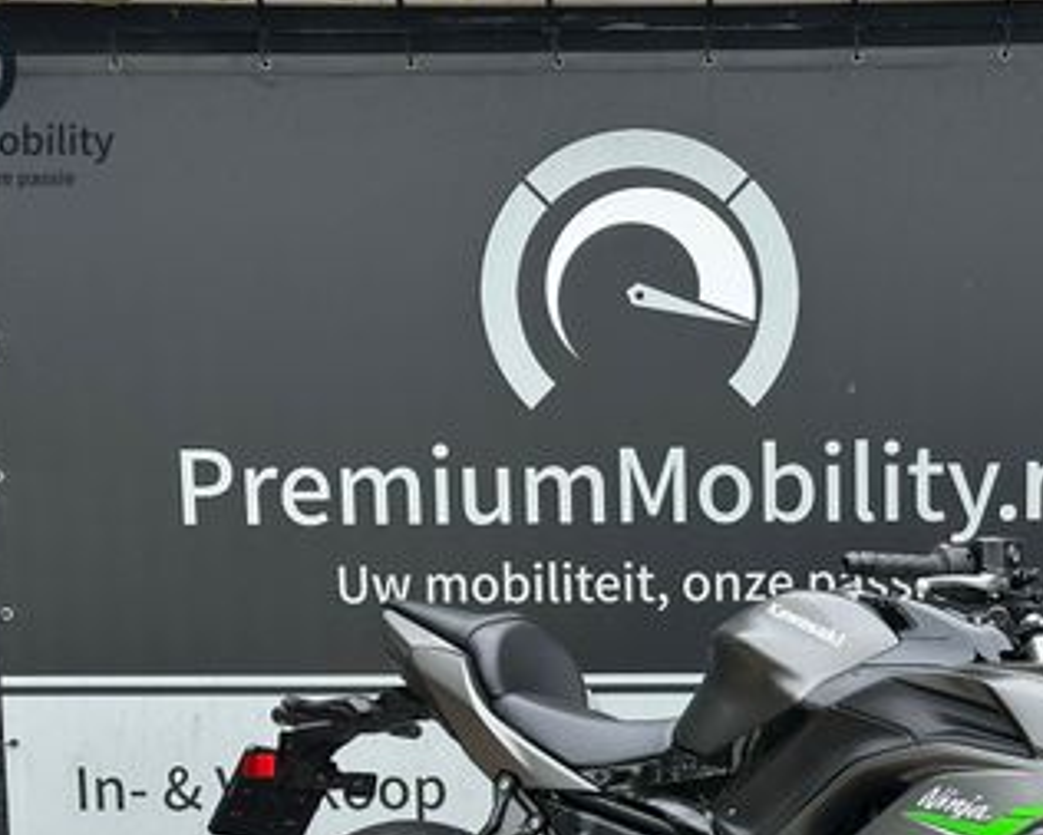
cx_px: 802
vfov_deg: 16.0
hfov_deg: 20.0
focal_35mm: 95
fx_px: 2933
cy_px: 762
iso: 64
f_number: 1.78
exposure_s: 1/264
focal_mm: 6.86
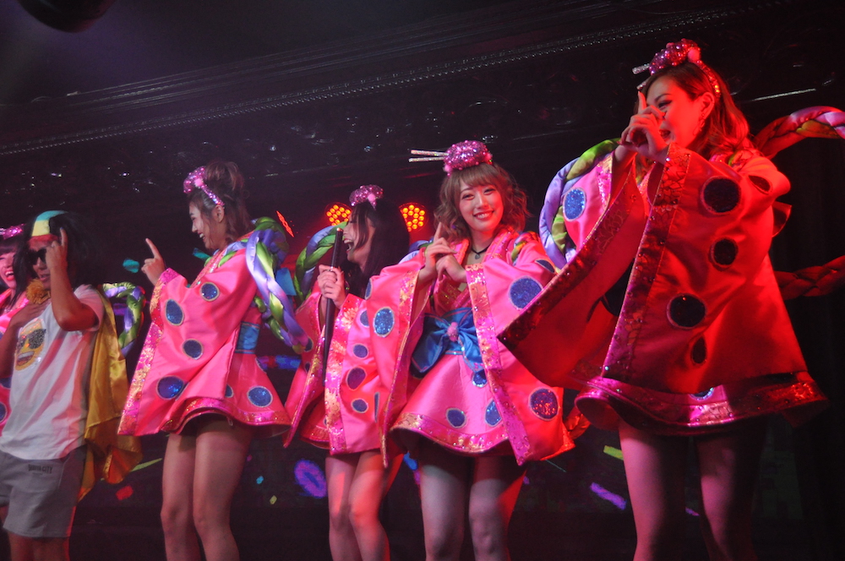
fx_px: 1231
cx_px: 422
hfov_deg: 37.9
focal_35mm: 52
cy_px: 280
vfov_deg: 25.7
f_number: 4.2
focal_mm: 35
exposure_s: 1/750
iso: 1600
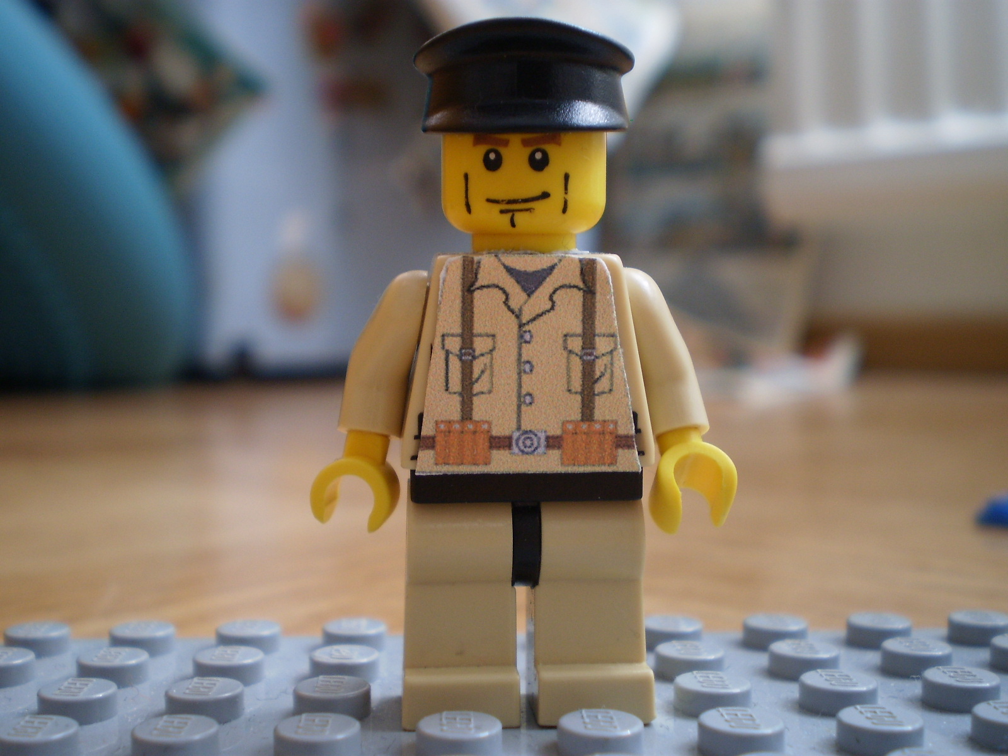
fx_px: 1223
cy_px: 378
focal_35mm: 42
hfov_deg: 44.8
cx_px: 504
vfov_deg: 34.3
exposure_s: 1/13
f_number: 3.5
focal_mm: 7.4
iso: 125
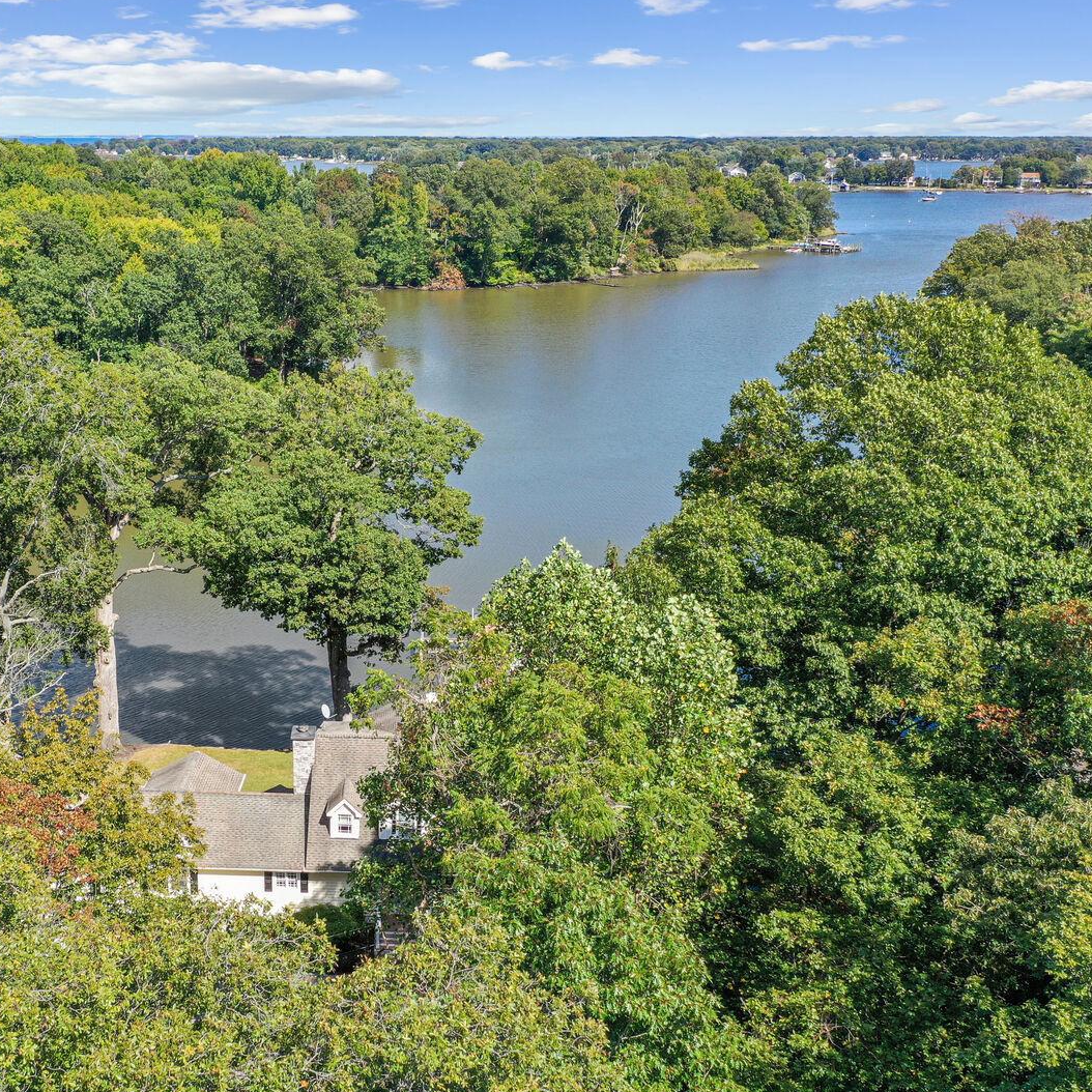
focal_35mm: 39
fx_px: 1392
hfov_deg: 42.3
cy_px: 575
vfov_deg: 42.8
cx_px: 367
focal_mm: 10.26
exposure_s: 1/320
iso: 100
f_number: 5
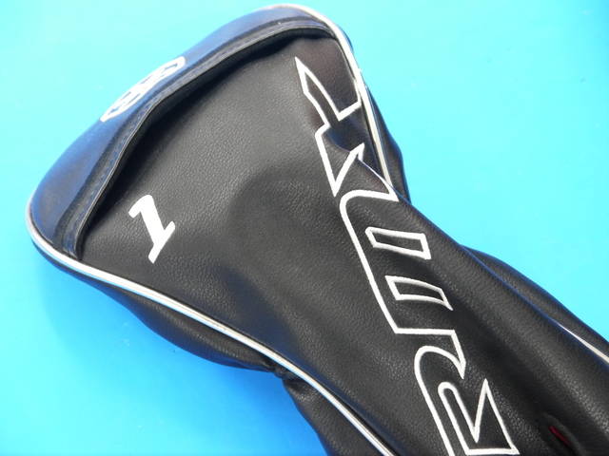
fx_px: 1372
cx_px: 304
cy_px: 228
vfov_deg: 18.9
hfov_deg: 25.0
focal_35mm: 78
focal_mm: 39
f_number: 5.5
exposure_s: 1/40
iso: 800
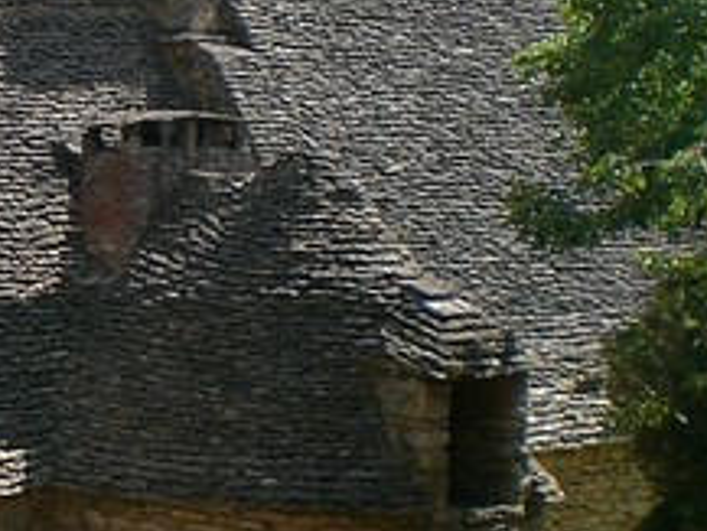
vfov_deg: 10.6
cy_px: 368
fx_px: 2861
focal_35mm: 140
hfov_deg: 13.1
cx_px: -427
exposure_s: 1/250
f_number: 4.4
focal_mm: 6.3
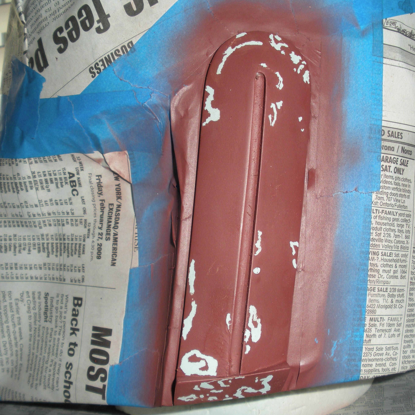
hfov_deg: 39.0
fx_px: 583
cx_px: 245
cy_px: 206
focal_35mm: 43
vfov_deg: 39.2
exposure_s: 1/60
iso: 64
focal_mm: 6.3
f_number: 3.5
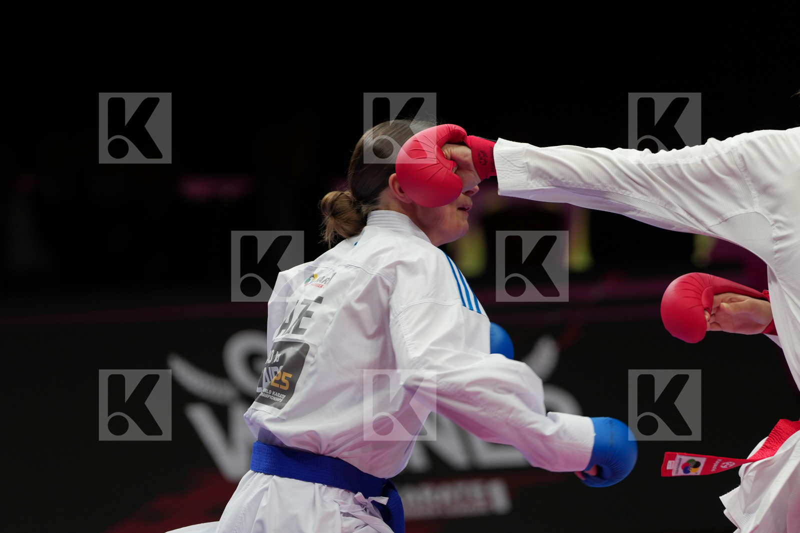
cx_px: 400
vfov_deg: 4.9
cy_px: 266
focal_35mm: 282
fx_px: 6265
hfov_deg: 7.3
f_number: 2.8
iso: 320
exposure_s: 1/1000
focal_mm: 188
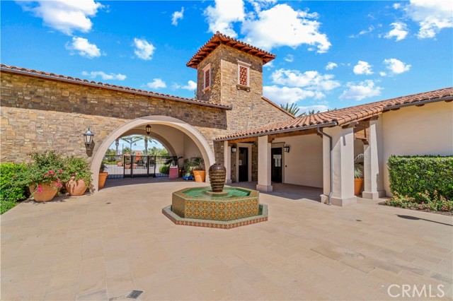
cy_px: 150
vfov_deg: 77.3
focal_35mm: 15
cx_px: 226
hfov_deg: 100.4
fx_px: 189
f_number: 6.3
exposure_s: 1/320
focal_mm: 10
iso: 200
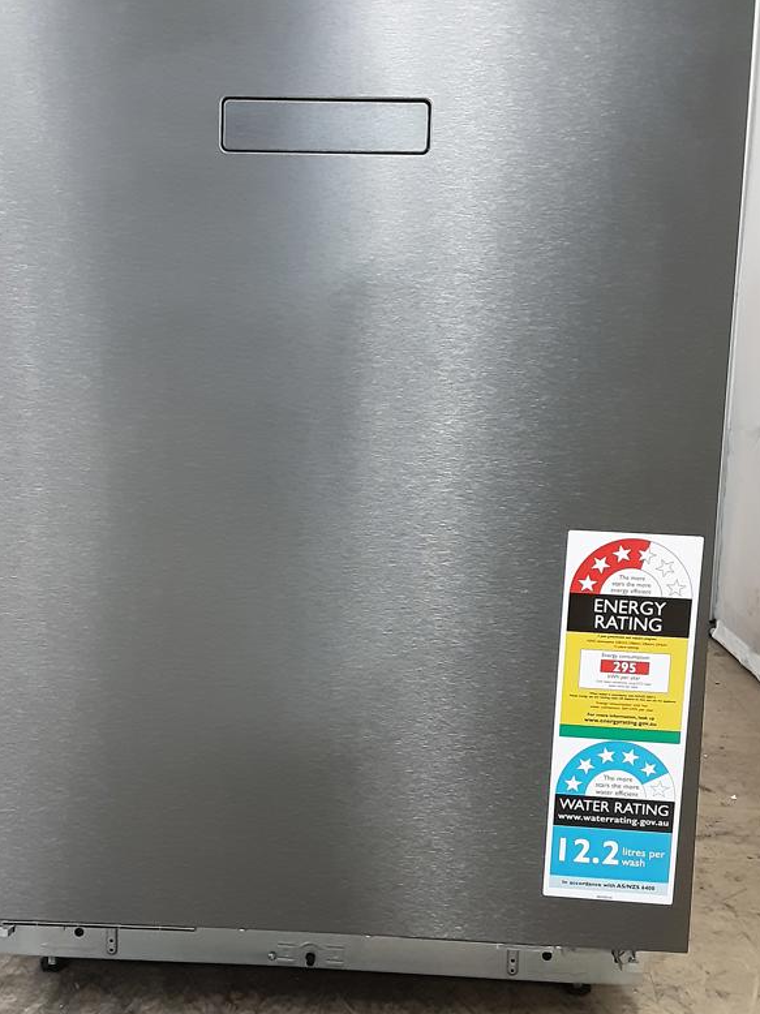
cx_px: 318
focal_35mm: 36
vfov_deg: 51.4
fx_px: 1054
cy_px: 519
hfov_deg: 39.5
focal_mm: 2.9
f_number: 1.9
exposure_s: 1/25
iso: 320
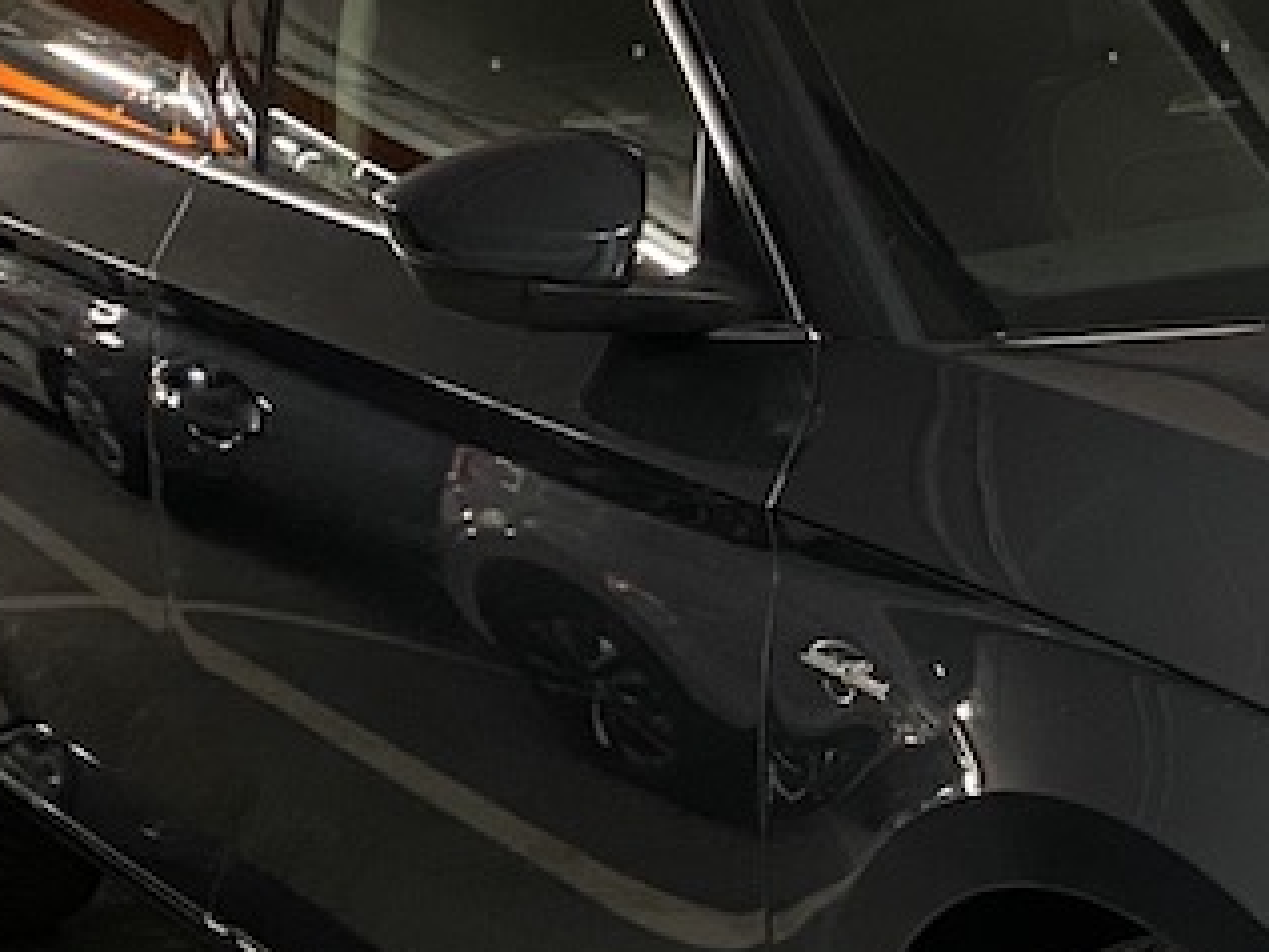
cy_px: 752
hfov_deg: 17.4
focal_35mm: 105
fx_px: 3851
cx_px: 1733
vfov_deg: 14.0
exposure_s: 1/25
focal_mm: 4.25
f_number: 1.8
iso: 500
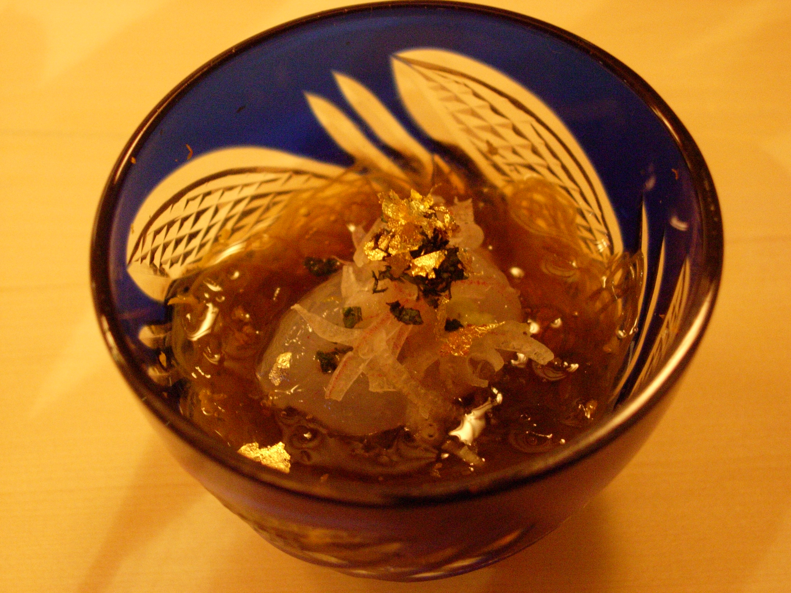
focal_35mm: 72
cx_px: 396
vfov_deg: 20.4
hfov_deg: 27.0
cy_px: 296
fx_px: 1645
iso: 400
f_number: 3.7
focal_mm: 14.9
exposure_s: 1/17.4
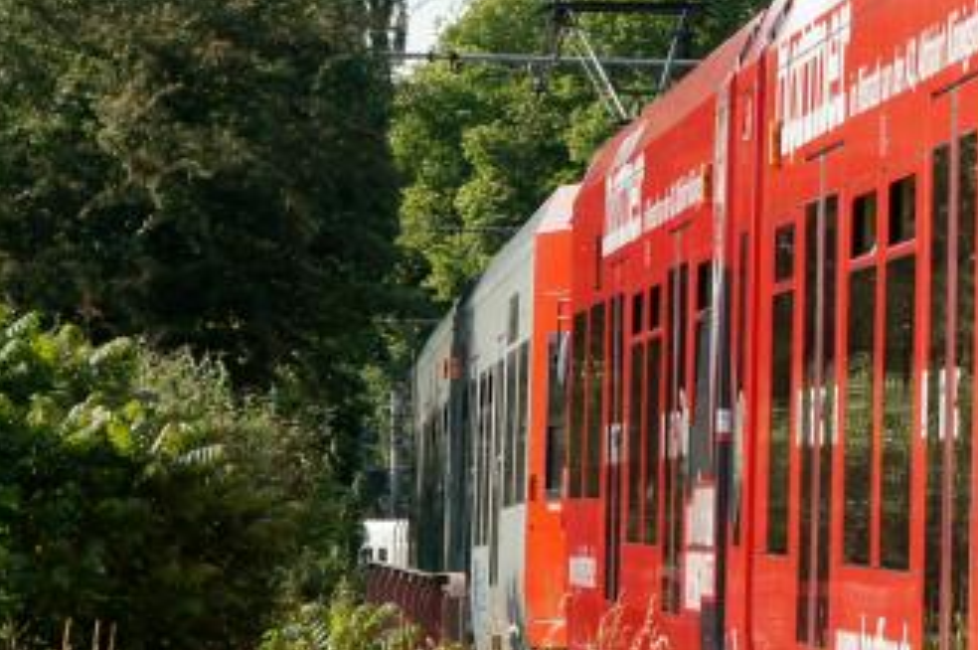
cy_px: 322
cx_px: 1428
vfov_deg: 6.0
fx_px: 6215
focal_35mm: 229
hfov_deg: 8.8
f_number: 9
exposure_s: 1/1000
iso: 800
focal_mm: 50
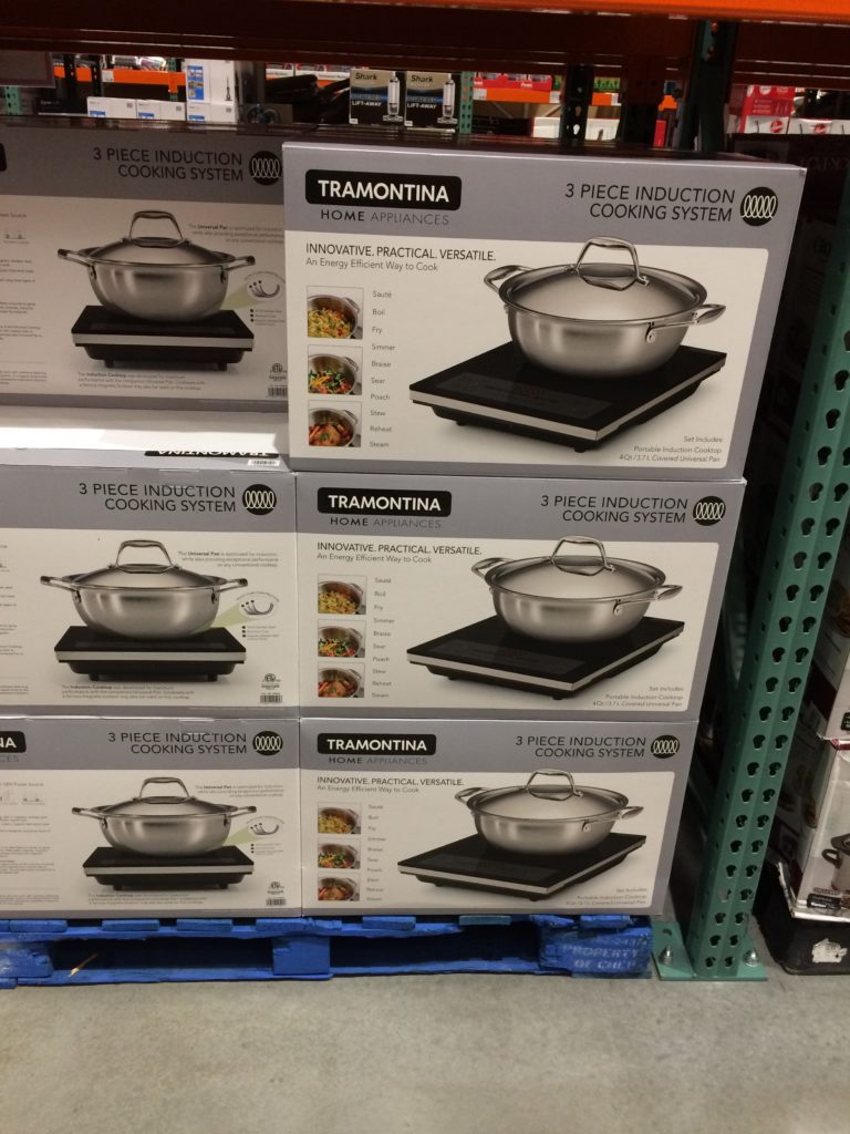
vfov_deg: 61.7
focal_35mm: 29
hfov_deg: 48.2
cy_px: 567
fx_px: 949
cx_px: 425
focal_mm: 4.15
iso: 160
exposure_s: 1/30
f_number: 2.2
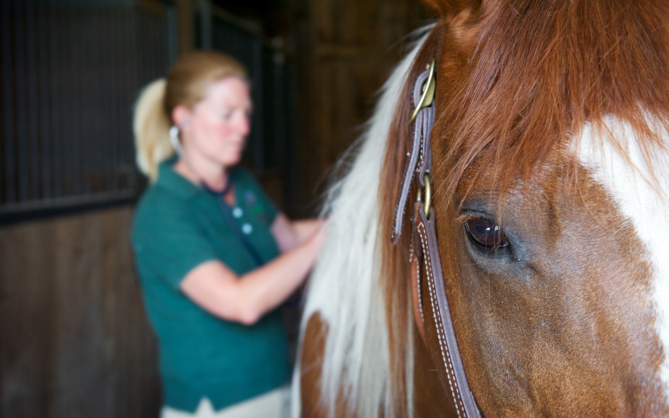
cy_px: 201
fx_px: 1058
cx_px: 337
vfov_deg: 22.4
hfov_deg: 35.1
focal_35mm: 58
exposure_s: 1/320
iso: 5000
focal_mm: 56
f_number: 5
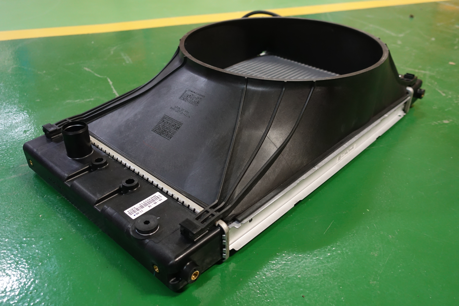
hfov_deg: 60.3
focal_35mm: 31
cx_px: 230
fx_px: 395
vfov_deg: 42.3
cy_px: 153
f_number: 2.5
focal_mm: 11.22
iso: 800
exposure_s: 1/20
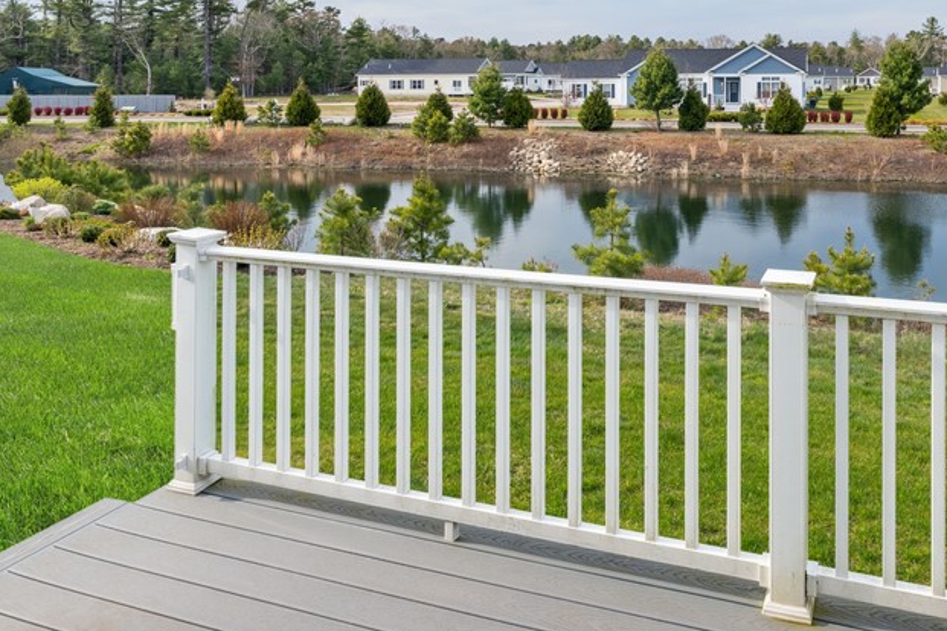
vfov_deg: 42.6
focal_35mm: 29
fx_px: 760
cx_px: 630
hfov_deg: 62.3
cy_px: 107
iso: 100
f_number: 7.1
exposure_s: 1/200
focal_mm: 11
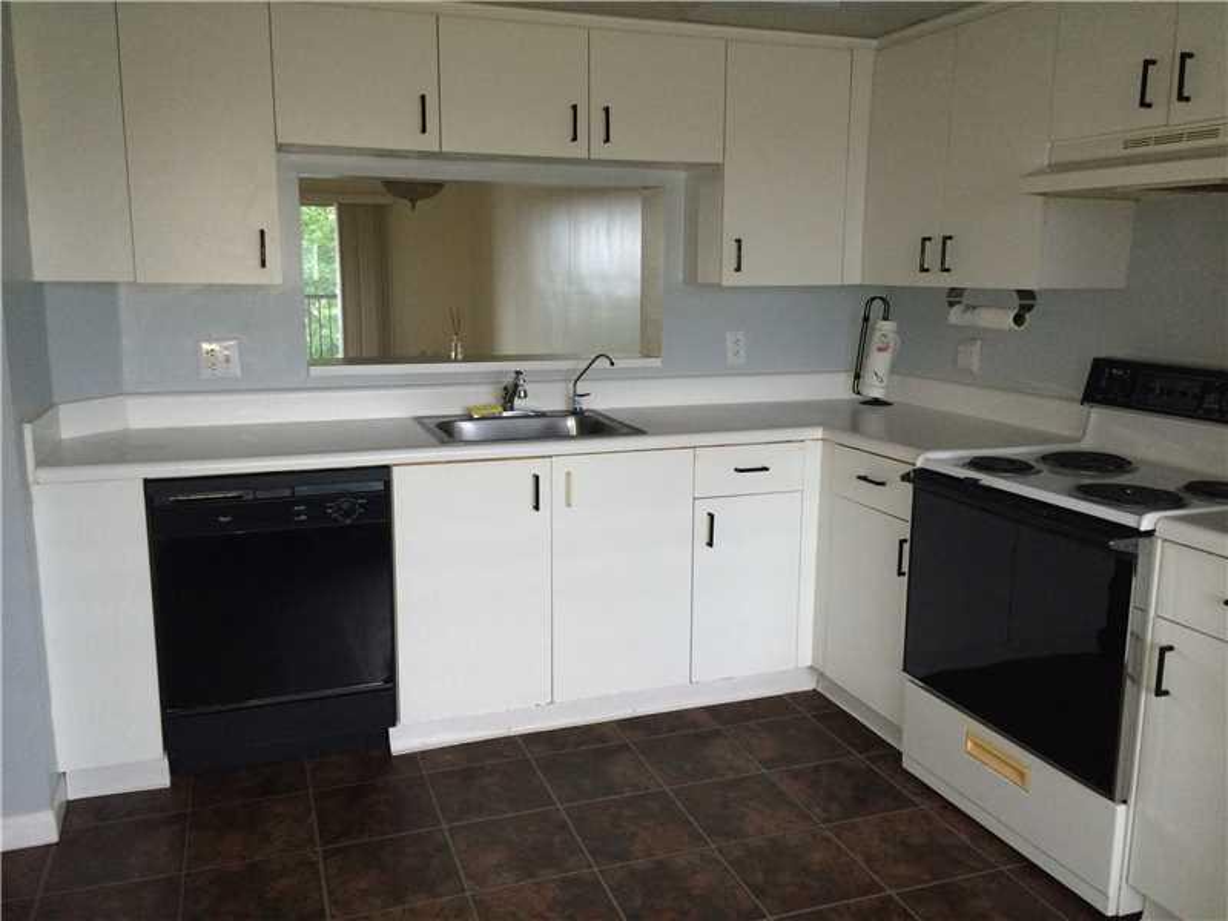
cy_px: 460
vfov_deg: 48.2
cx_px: 614
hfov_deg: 61.7
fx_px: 1029
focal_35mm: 29
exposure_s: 1/24
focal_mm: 4.15
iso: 160
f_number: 2.2
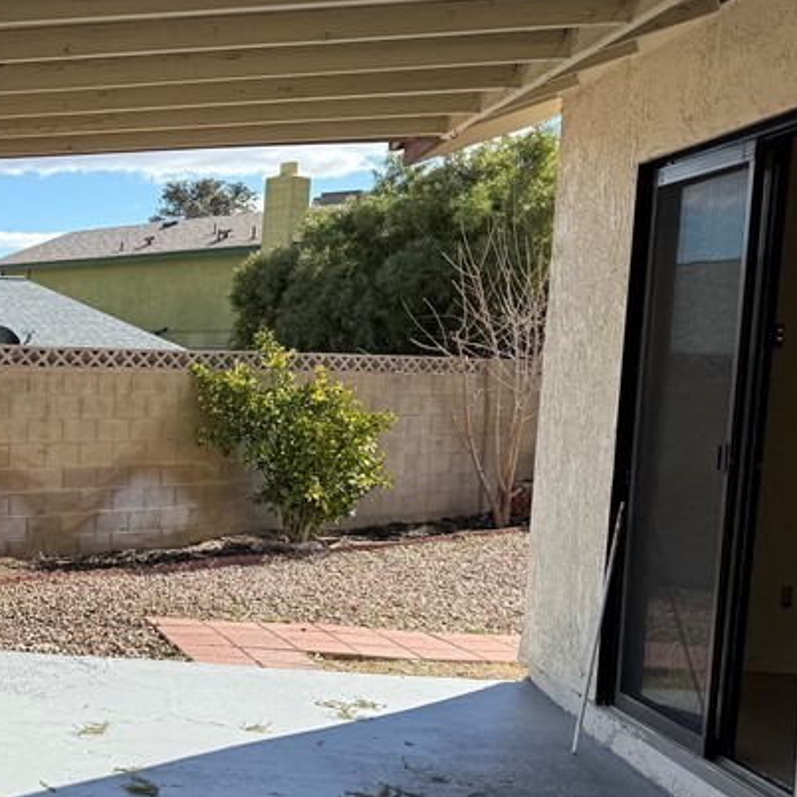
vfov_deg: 31.4
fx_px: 1407
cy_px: 533
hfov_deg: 27.5
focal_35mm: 54
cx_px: -182
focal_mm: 6.76
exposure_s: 1/3584
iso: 80
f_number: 1.78
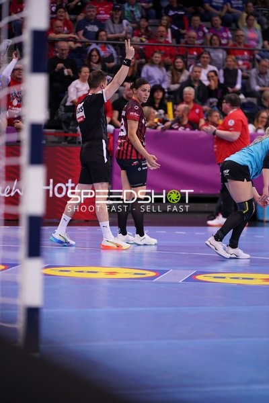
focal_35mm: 135
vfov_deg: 15.2
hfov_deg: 10.2
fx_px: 1513
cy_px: 202
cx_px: 134
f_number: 1.8
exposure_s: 1/1600
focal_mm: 135
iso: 1250
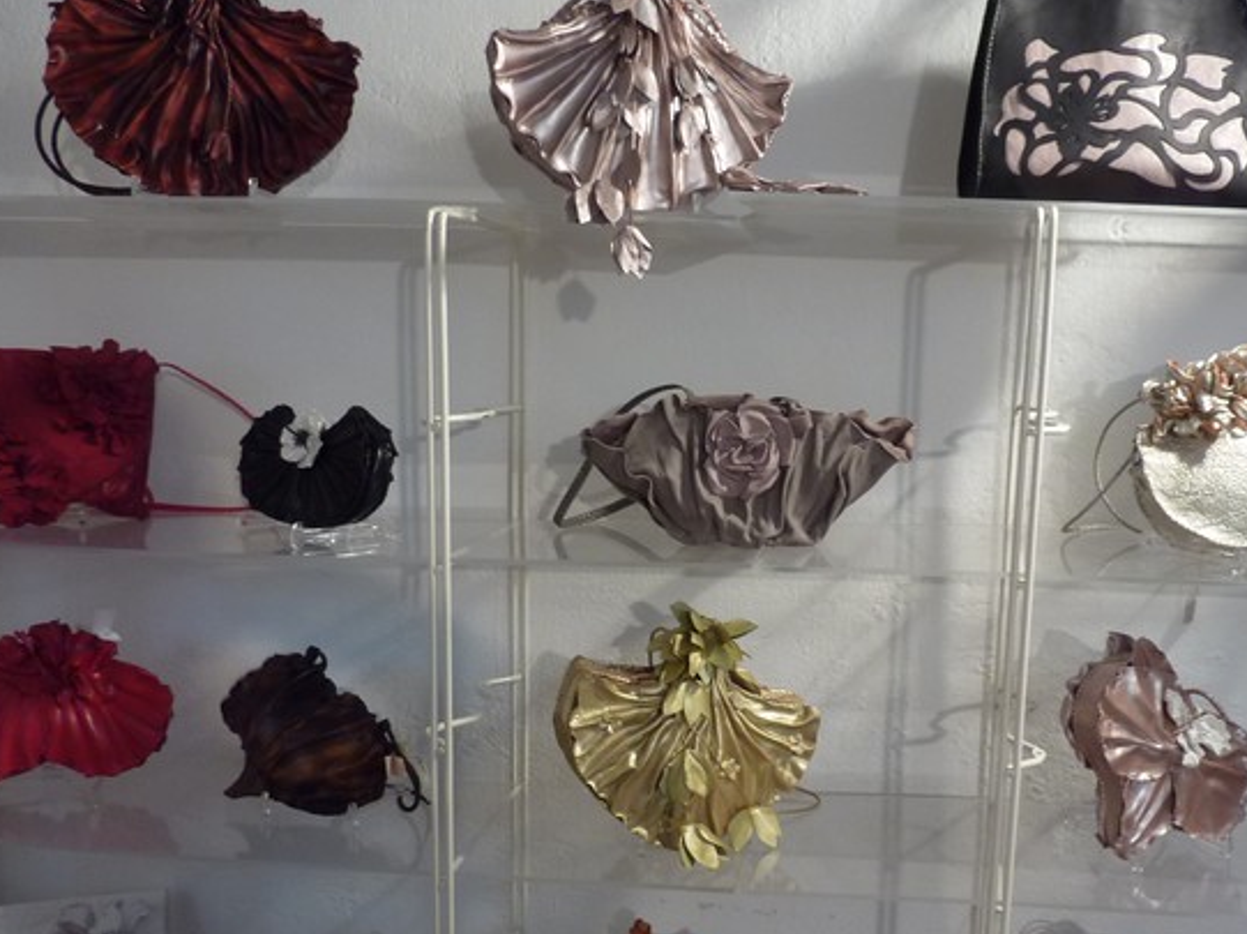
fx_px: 1332
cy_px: 537
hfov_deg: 50.0
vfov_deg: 38.5
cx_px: 721
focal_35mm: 37
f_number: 3.3
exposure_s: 1/30
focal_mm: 4.1
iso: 125
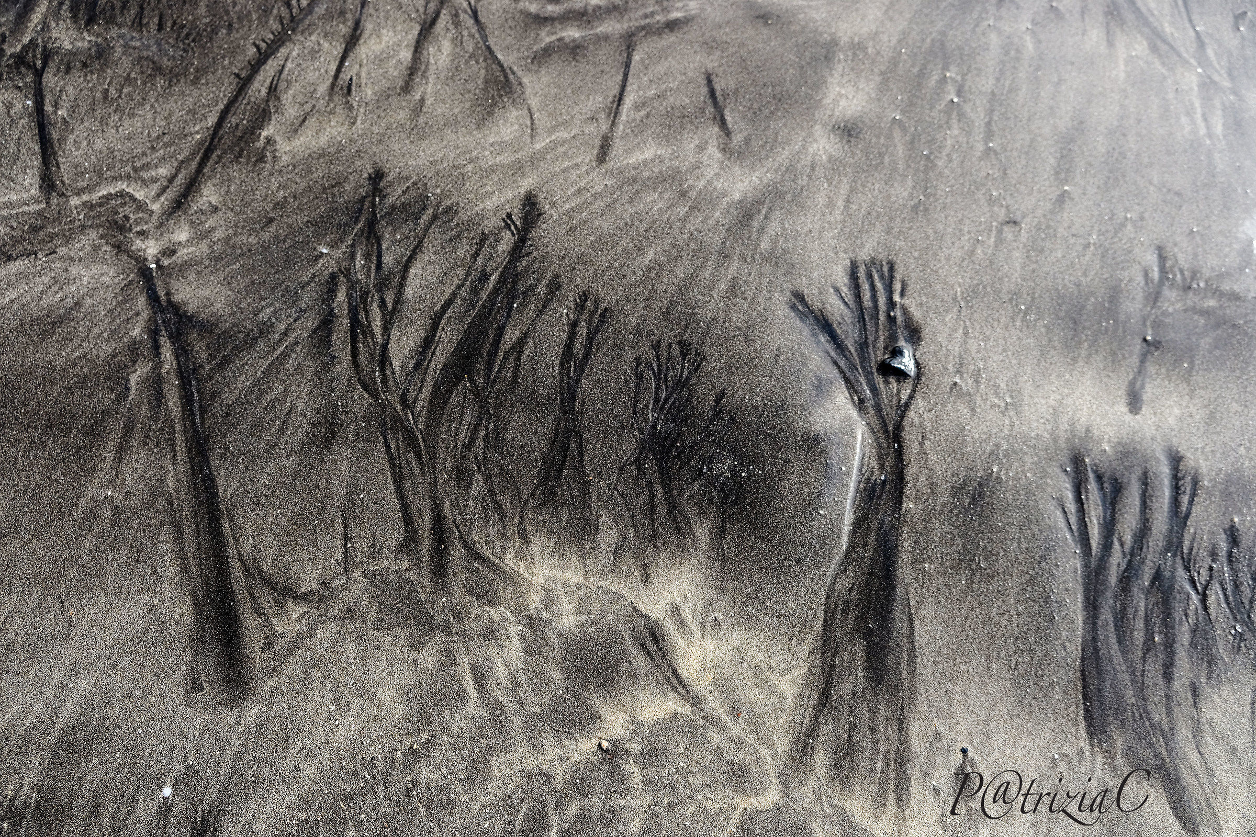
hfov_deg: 54.4
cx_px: 628
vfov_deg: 37.9
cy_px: 418
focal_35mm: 35
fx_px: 1221
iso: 200
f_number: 4
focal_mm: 23.3
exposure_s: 1/500
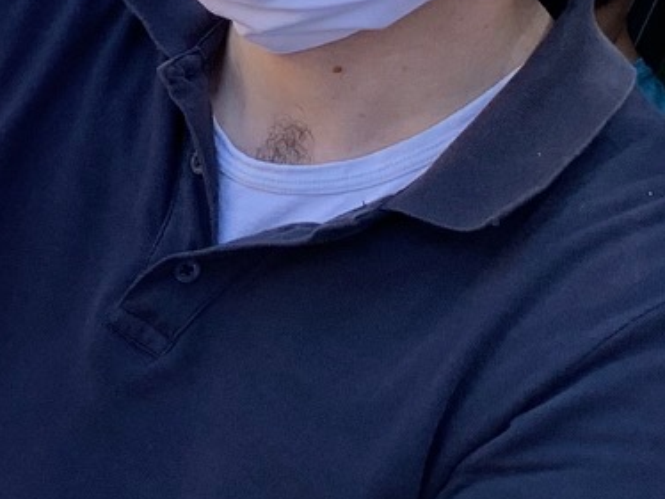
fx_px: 2691
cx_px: -530
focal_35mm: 140
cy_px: 121
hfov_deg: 12.8
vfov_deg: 10.6
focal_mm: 4.25
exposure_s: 1/485
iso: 25
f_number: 1.8
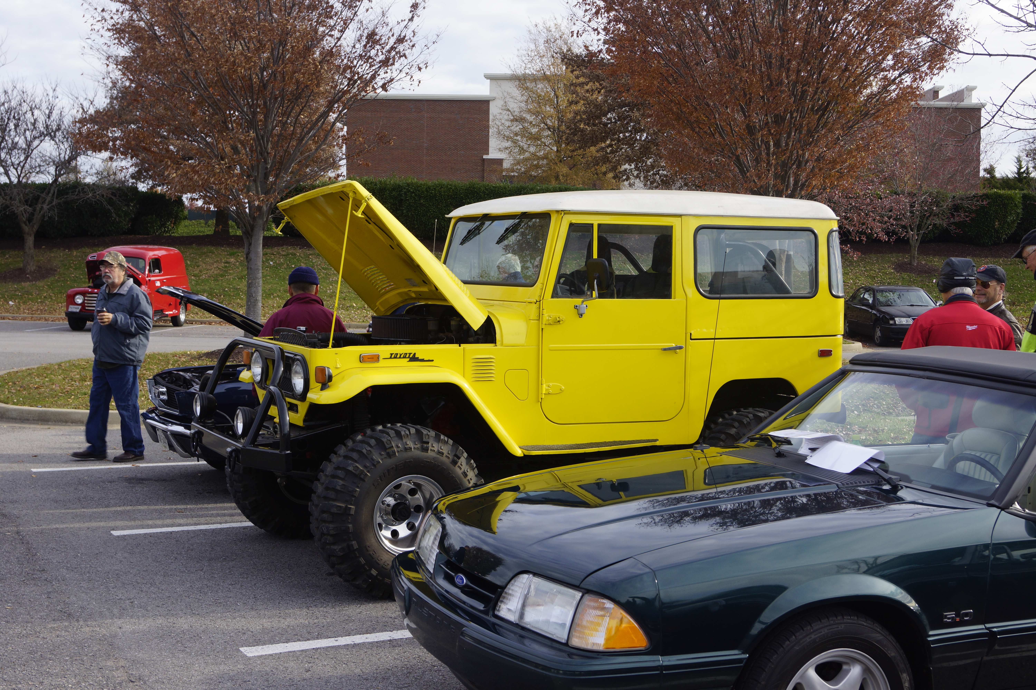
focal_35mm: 42
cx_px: 518
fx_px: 1209
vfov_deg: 31.9
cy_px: 345
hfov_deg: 46.4
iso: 100
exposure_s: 1/80
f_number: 9
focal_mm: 28
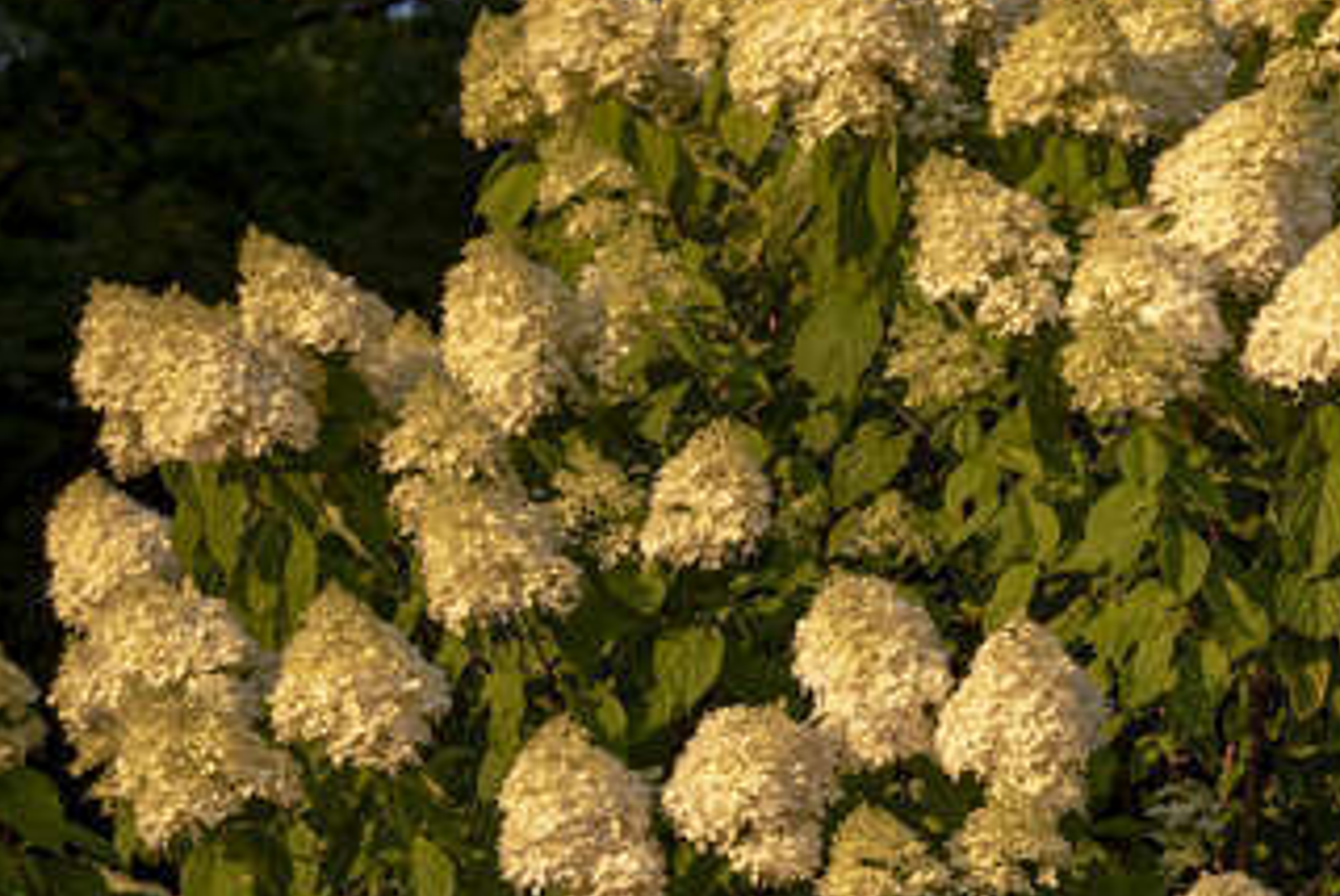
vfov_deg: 10.9
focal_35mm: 125
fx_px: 4657
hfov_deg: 16.2
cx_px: 1164
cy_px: 921
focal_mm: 50
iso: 200
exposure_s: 1/160
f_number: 5.6
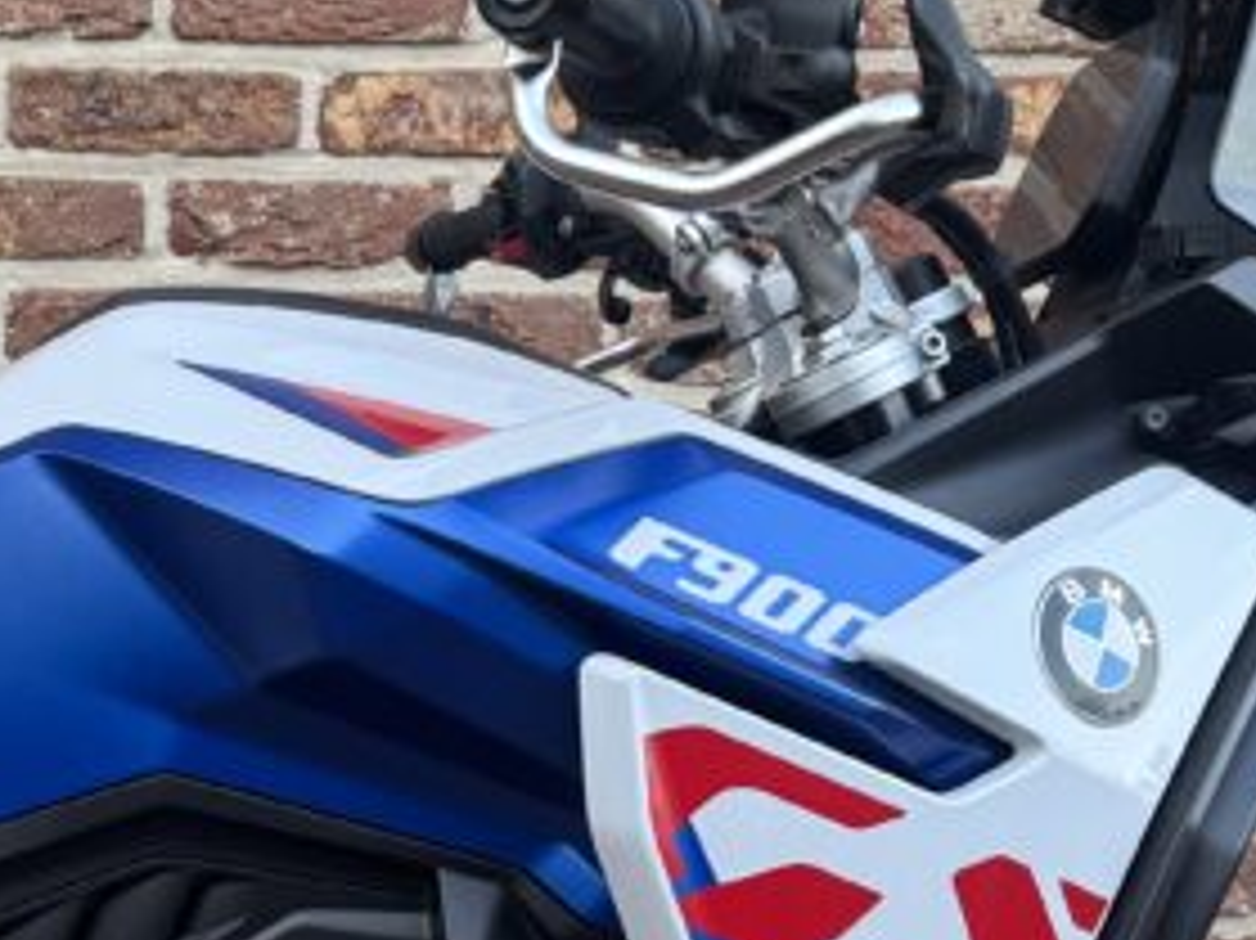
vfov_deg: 15.5
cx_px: 41
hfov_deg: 20.5
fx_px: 3373
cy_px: 998
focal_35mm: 93
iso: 200
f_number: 1.78
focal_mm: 6.76
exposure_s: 1/121
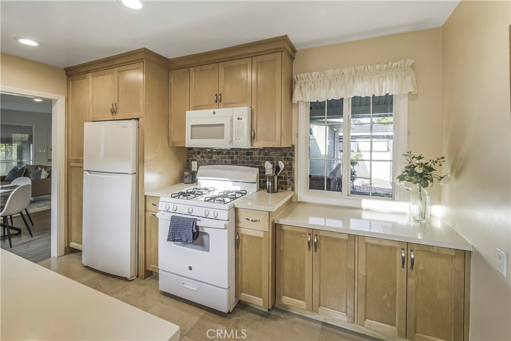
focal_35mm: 14
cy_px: 170
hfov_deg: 104.2
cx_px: 256
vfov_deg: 81.2
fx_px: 199
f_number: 8
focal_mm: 14
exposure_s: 1/25
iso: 160
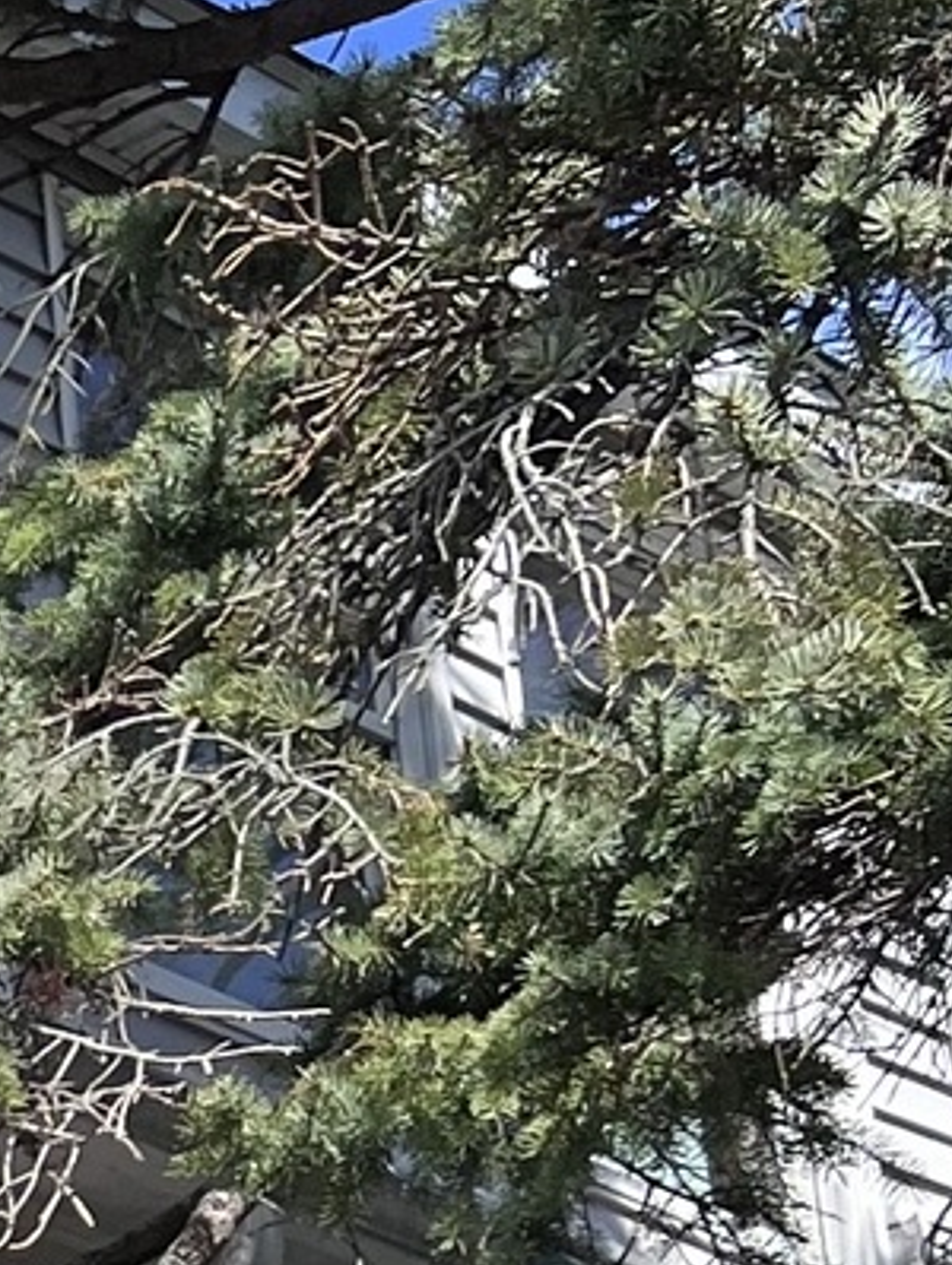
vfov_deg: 12.2
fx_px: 5492
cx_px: -1676
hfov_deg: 8.6
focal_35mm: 150
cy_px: 2159
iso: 50
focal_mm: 5.7
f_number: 1.5
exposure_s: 1/3356
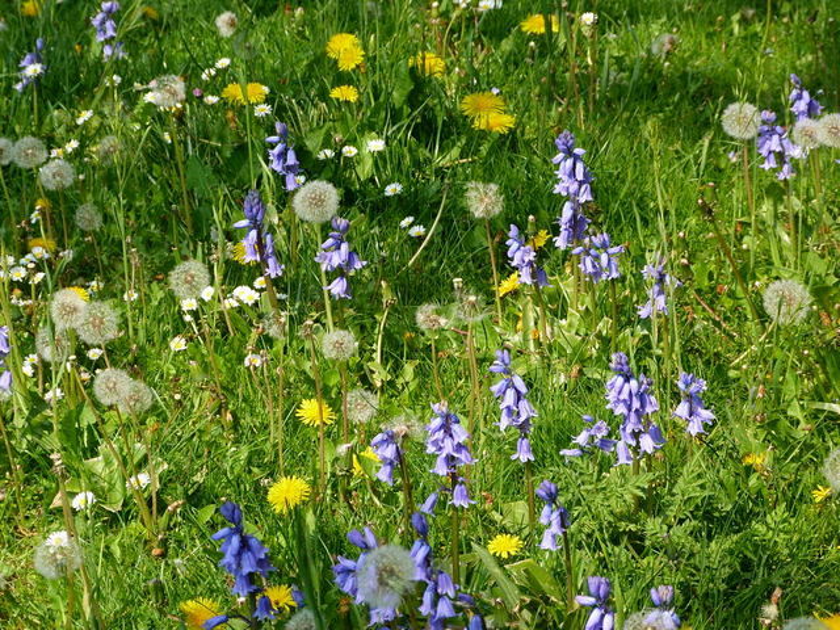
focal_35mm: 192
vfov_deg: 7.7
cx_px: 420
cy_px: 315
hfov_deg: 10.3
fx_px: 4659
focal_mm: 34.6
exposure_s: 1/320
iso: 100
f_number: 5.6
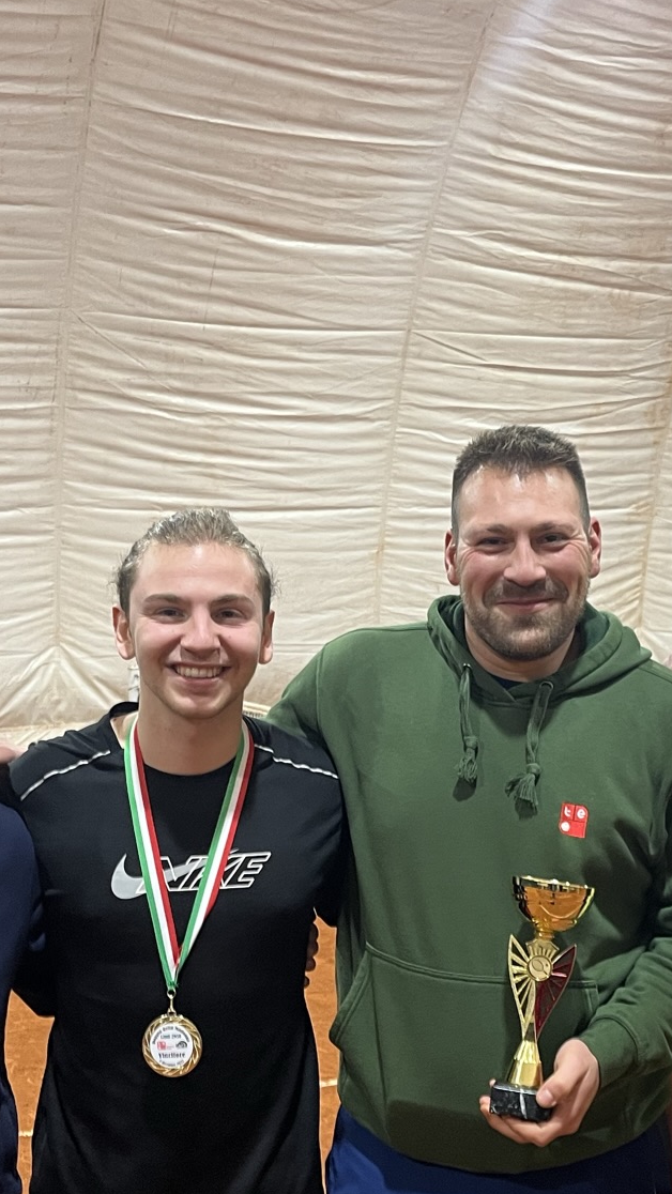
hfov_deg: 22.9
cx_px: 459
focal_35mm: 52
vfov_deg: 39.6
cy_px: 735
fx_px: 1647
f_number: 1.6
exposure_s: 1/60
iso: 160
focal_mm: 5.1
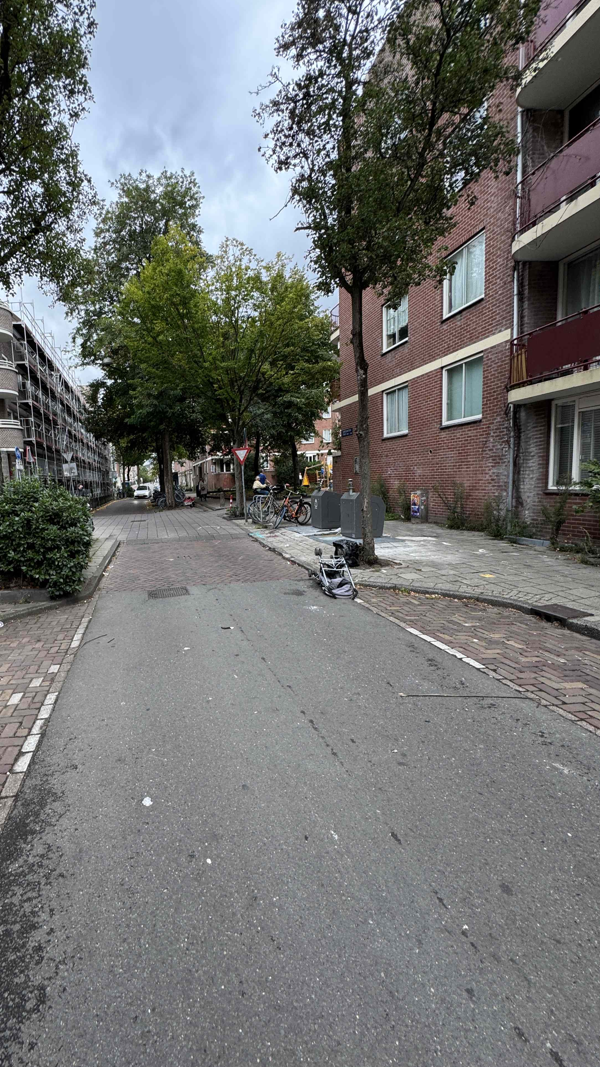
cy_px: 533
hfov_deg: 64.7
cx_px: 184
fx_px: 453
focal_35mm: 16
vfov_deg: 99.4
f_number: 2.2
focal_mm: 2.22
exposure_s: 1/99
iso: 64
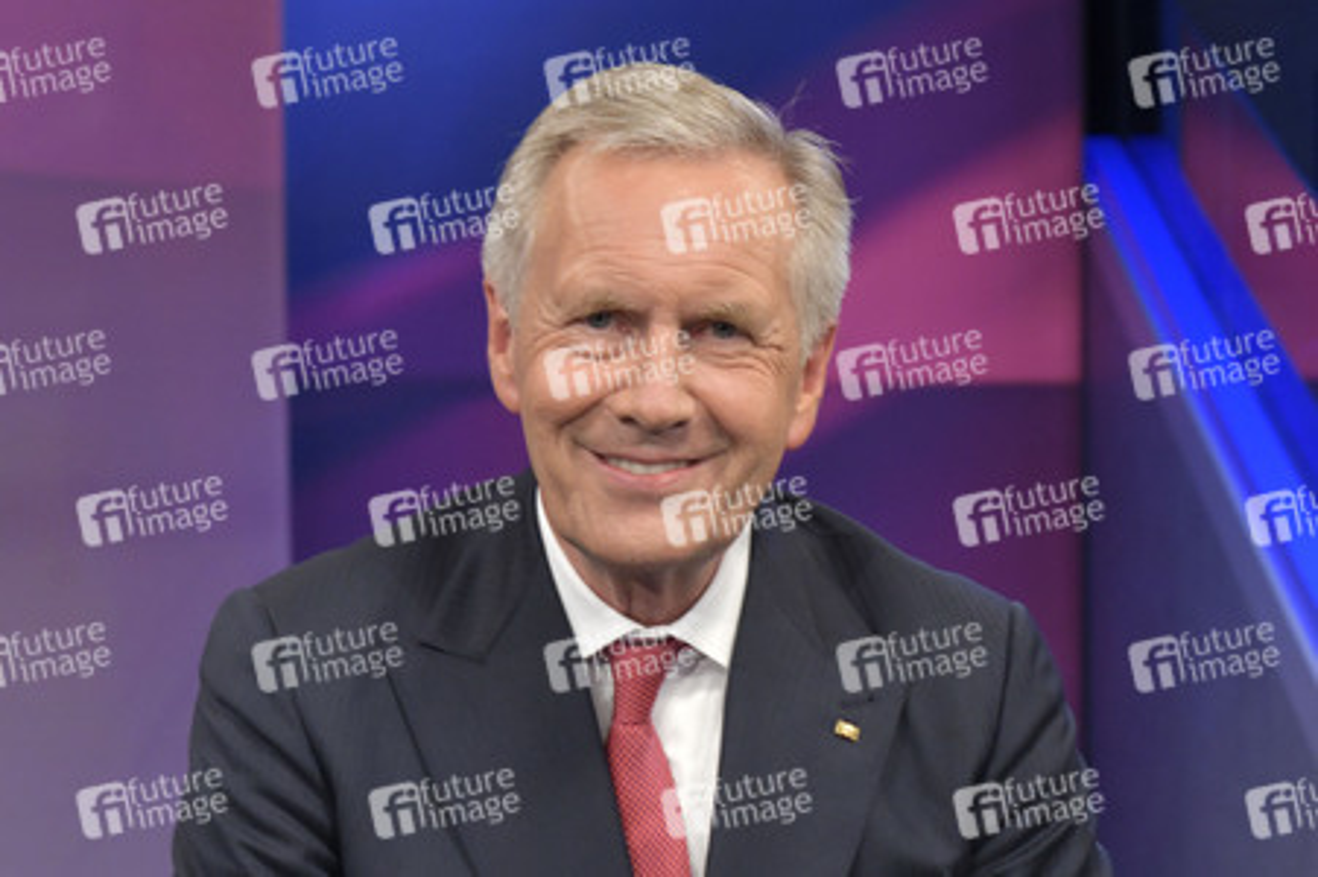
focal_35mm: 58
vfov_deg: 23.3
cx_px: 659
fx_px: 2122
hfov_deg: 34.5
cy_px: 438
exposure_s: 1/160
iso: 1600
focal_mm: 58
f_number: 5.6
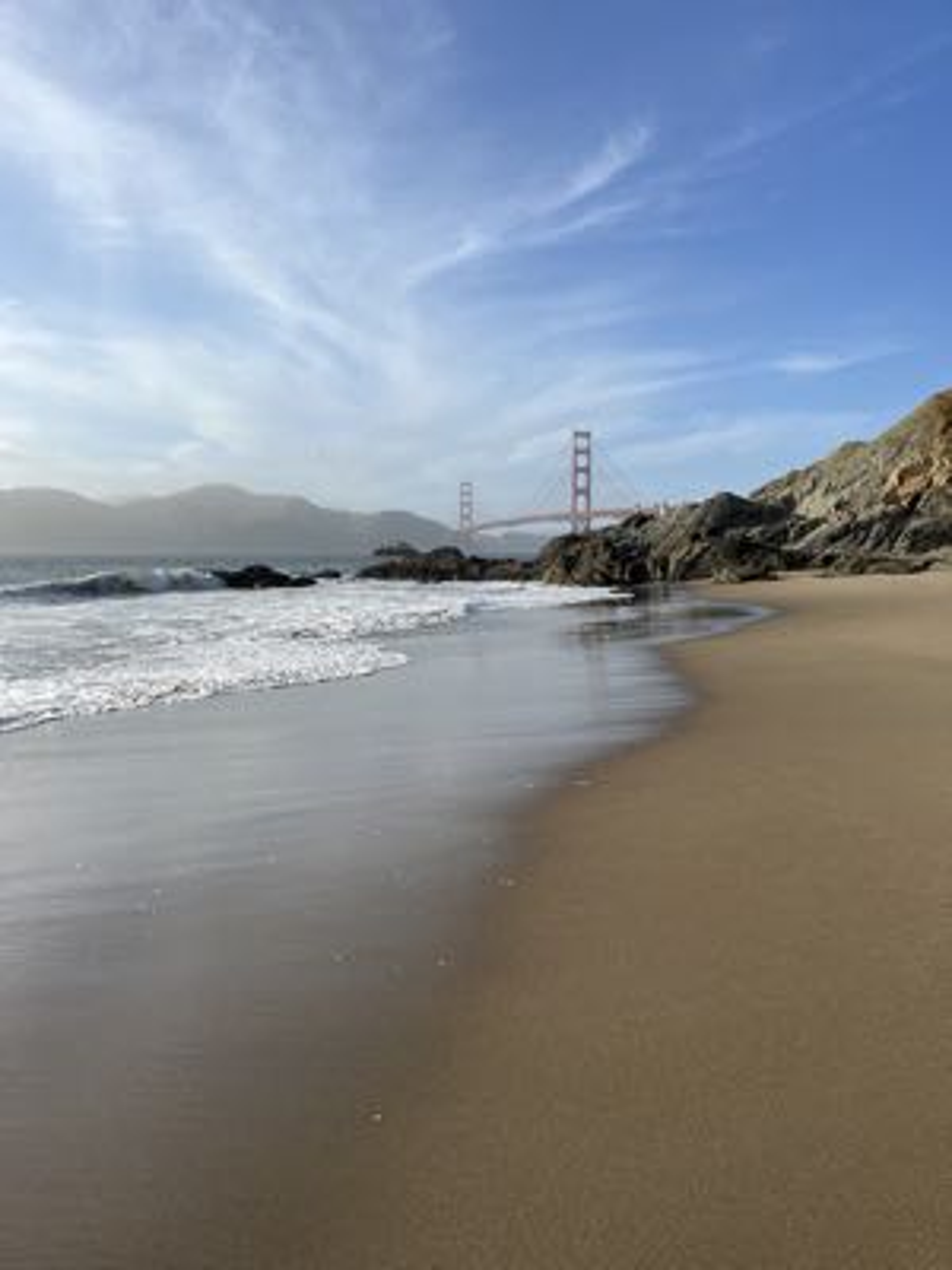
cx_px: 476
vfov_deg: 67.3
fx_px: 953
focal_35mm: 26
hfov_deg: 53.1
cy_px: 635
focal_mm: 5.1
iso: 50
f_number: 1.6
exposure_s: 1/3311
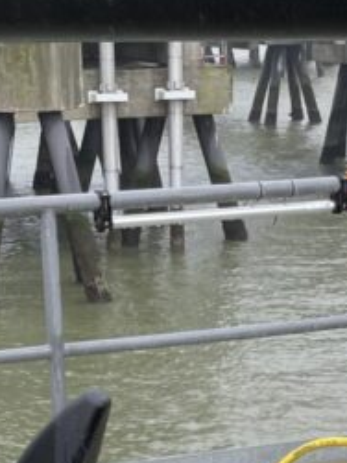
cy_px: 889
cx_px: 168
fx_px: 1418
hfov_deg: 14.0
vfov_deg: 15.4
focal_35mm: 106
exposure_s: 1/458
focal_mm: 4.2
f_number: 1.6
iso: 32
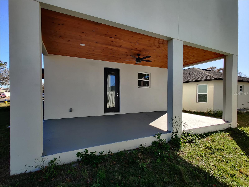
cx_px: 124
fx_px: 94
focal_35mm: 13
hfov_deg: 106.2
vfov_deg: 89.9
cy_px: 94
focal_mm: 2.25
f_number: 2.2
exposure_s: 1/322
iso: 100
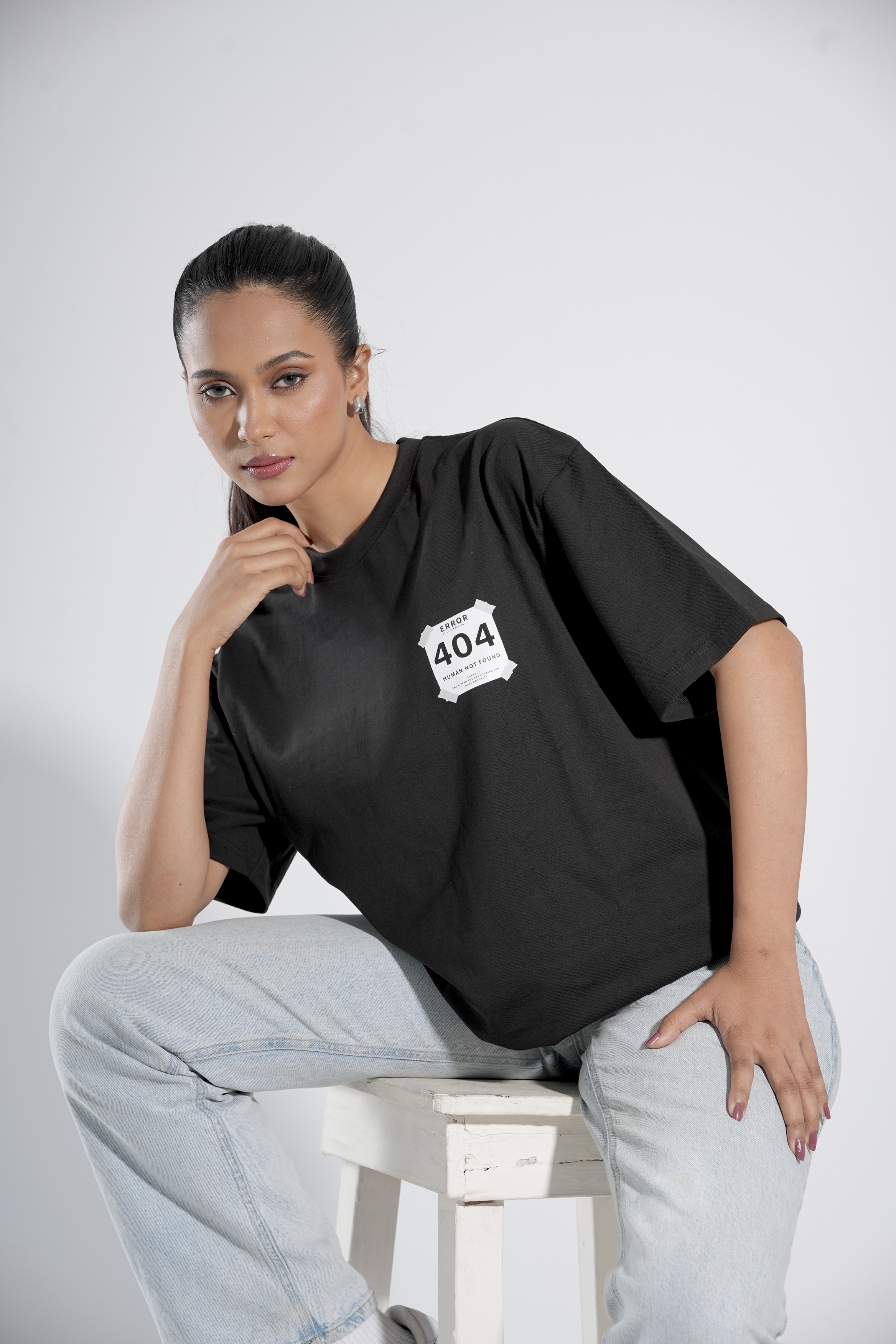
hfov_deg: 16.1
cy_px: 672
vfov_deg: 23.9
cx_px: 448
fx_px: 3173
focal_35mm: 85
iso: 320
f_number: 5.6
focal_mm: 85
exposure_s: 1/160
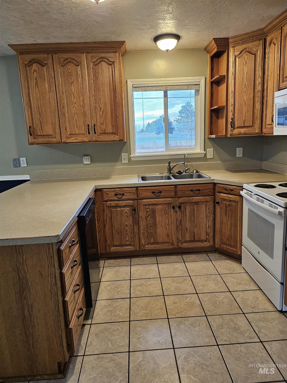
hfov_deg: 56.8
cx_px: 144
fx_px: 265
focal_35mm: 24
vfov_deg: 71.6
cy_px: 192
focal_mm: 5
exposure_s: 1/120
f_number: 1.8
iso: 250
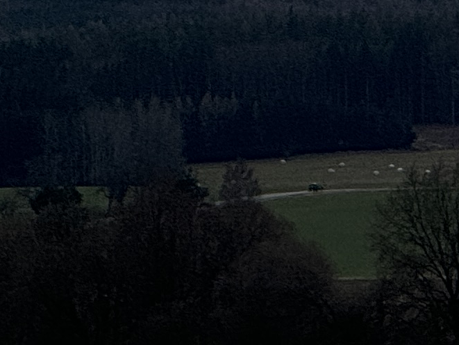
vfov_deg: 2.0
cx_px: 1105
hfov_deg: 2.7
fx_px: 9708
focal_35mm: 732
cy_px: -484
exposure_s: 1/3344
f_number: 2.8
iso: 50
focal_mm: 15.66
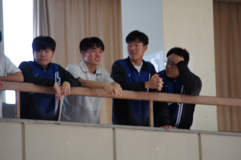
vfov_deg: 4.6
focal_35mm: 300
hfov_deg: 6.9
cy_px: 80
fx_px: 2006
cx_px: 120
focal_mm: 200
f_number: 6.3
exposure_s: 1/125
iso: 1600
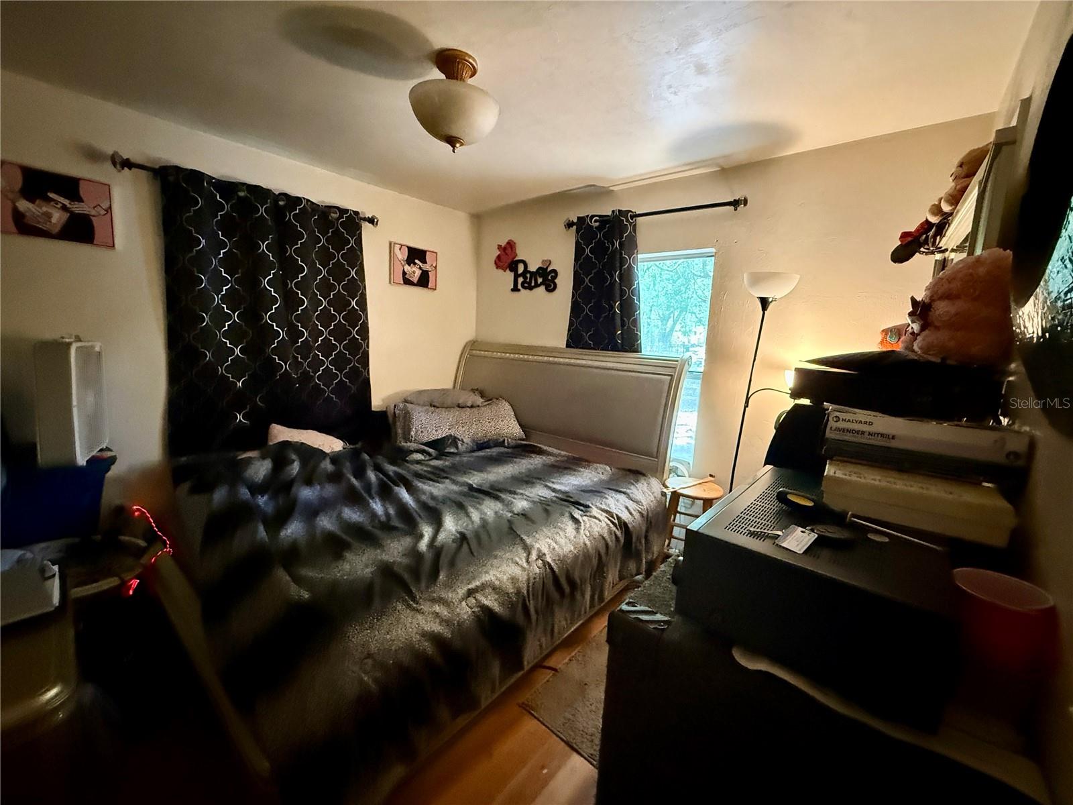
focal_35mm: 14
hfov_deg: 102.1
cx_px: 536
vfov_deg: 85.7
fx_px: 434
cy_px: 402
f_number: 2.2
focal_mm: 2.22
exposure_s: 1/40
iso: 1250
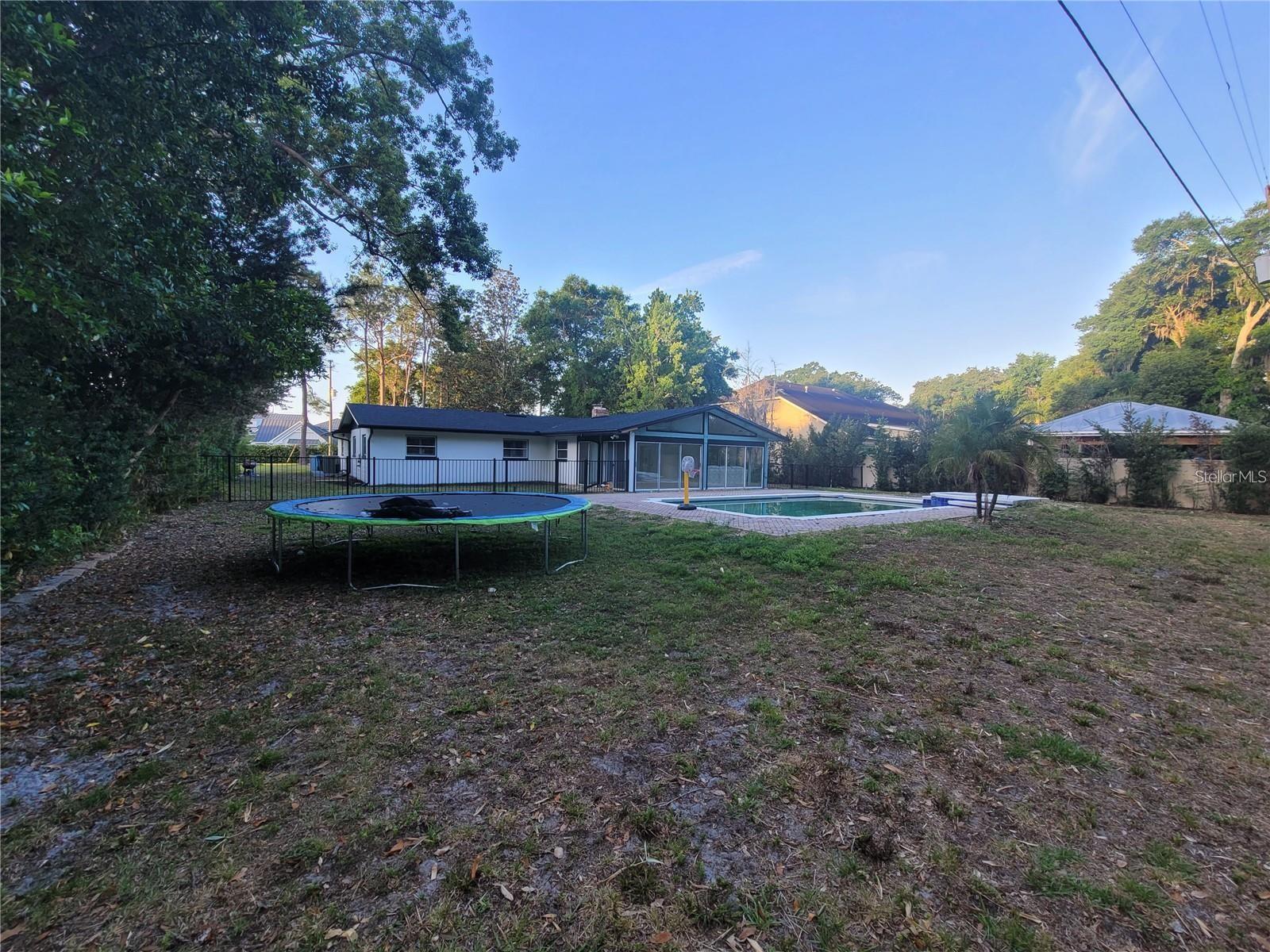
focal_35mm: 13
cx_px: 635
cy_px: 476
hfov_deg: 106.2
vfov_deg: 89.9
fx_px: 477
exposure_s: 1/179
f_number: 2.2
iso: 64
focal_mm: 2.2
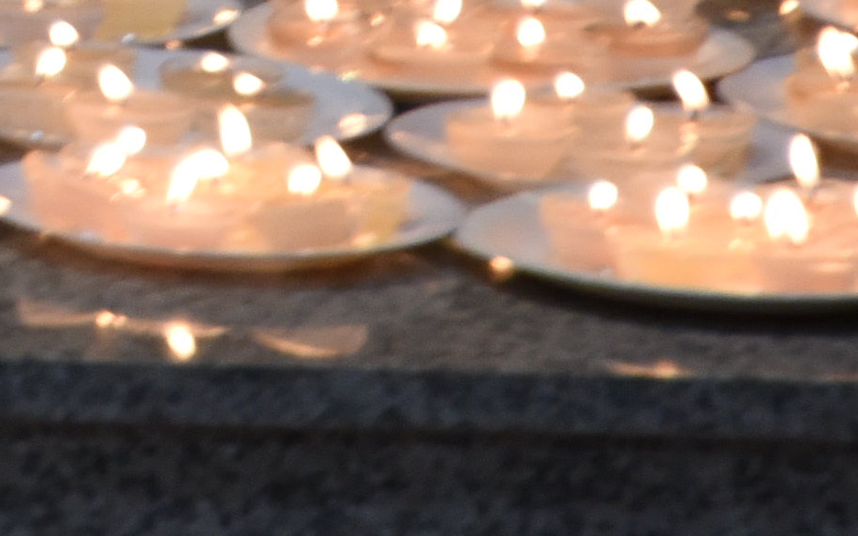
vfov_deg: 0.7
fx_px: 46965
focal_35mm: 2009
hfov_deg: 1.0
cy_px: -1067
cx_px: -793
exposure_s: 1/125
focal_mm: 300
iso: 1600
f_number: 7.1
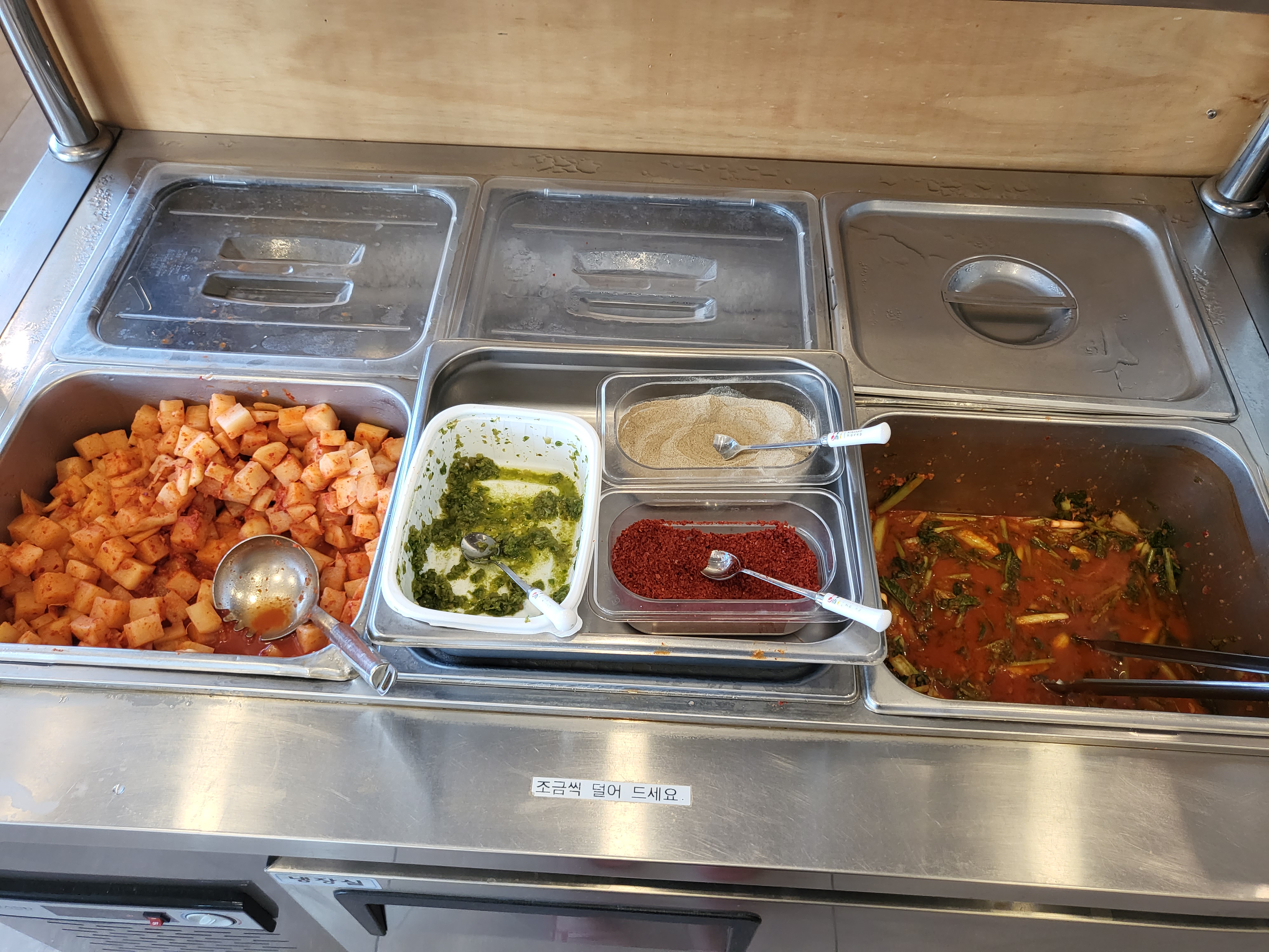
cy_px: 476
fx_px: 953
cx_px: 634
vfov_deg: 53.1
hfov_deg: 67.3
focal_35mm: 26
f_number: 1.8
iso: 160
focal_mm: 4.25
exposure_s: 1/120
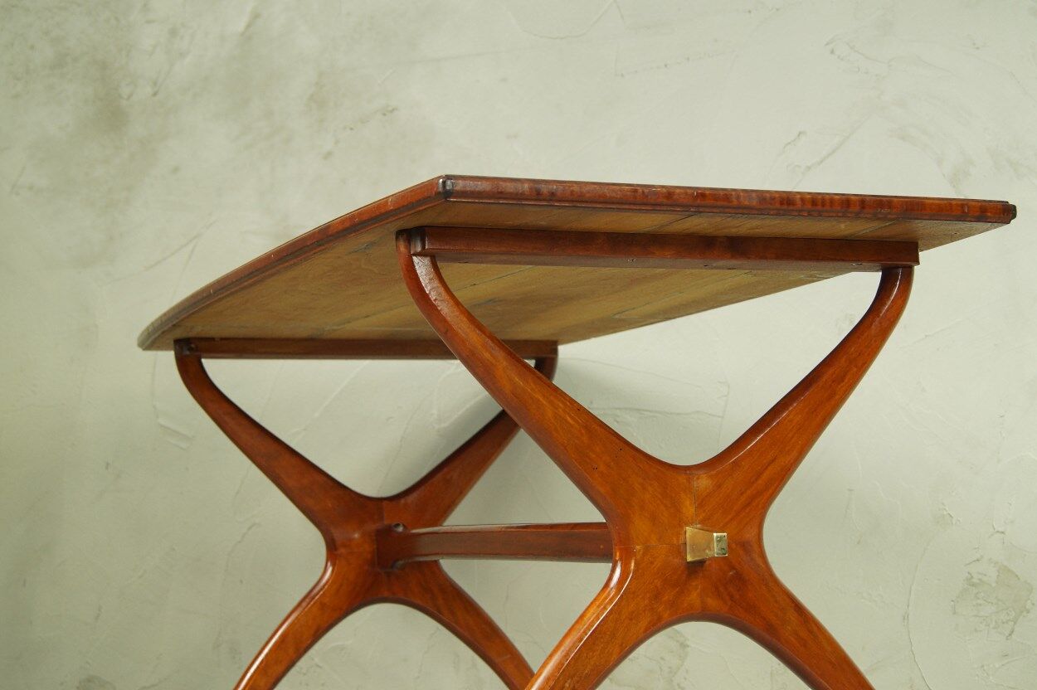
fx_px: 1511
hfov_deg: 37.9
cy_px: 345
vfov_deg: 25.7
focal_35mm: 52
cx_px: 518
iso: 400
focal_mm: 35
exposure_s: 1/20
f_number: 5.6
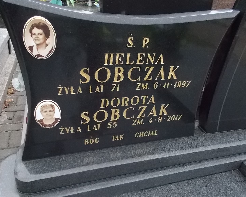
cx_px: 118
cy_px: 97
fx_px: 204
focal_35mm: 28
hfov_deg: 62.2
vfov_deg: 51.5
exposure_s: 1/250
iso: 400
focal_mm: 4.6
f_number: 8
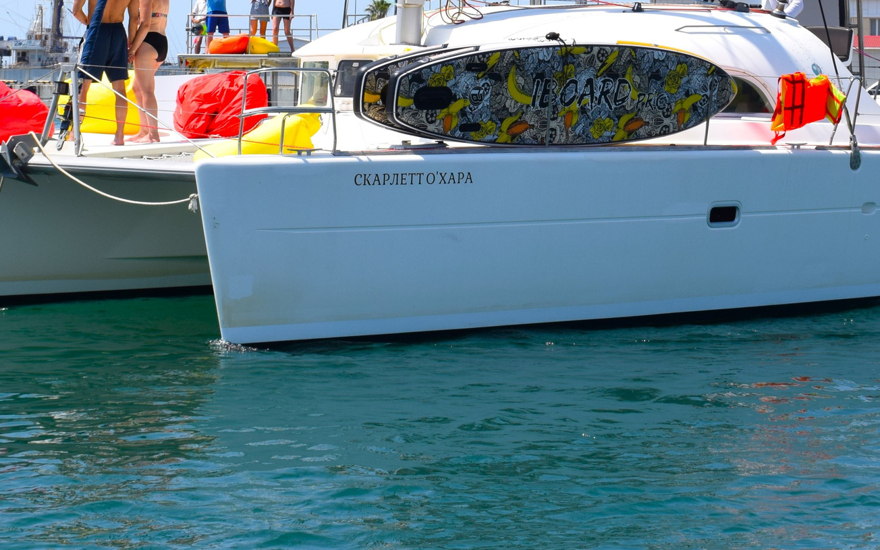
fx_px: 2446
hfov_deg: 20.4
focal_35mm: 102
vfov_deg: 12.7
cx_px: 535
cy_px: 15
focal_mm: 34
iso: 200
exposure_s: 1/500
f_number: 11
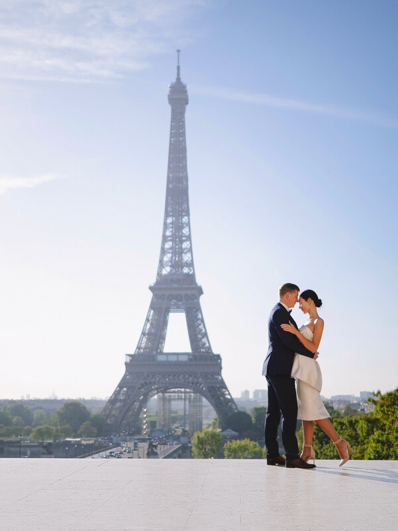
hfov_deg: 29.1
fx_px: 766
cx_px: 199
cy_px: 266
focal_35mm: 50
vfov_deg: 38.2
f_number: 1.8
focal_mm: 25
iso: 200
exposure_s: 1/6400
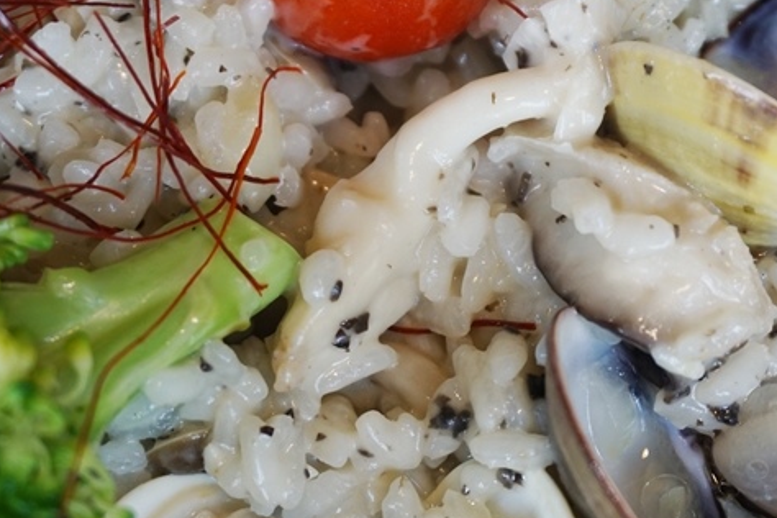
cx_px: 541
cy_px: 242
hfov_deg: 24.9
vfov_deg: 16.9
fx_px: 1748
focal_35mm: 81
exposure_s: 1/60
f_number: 5
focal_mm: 32
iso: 500
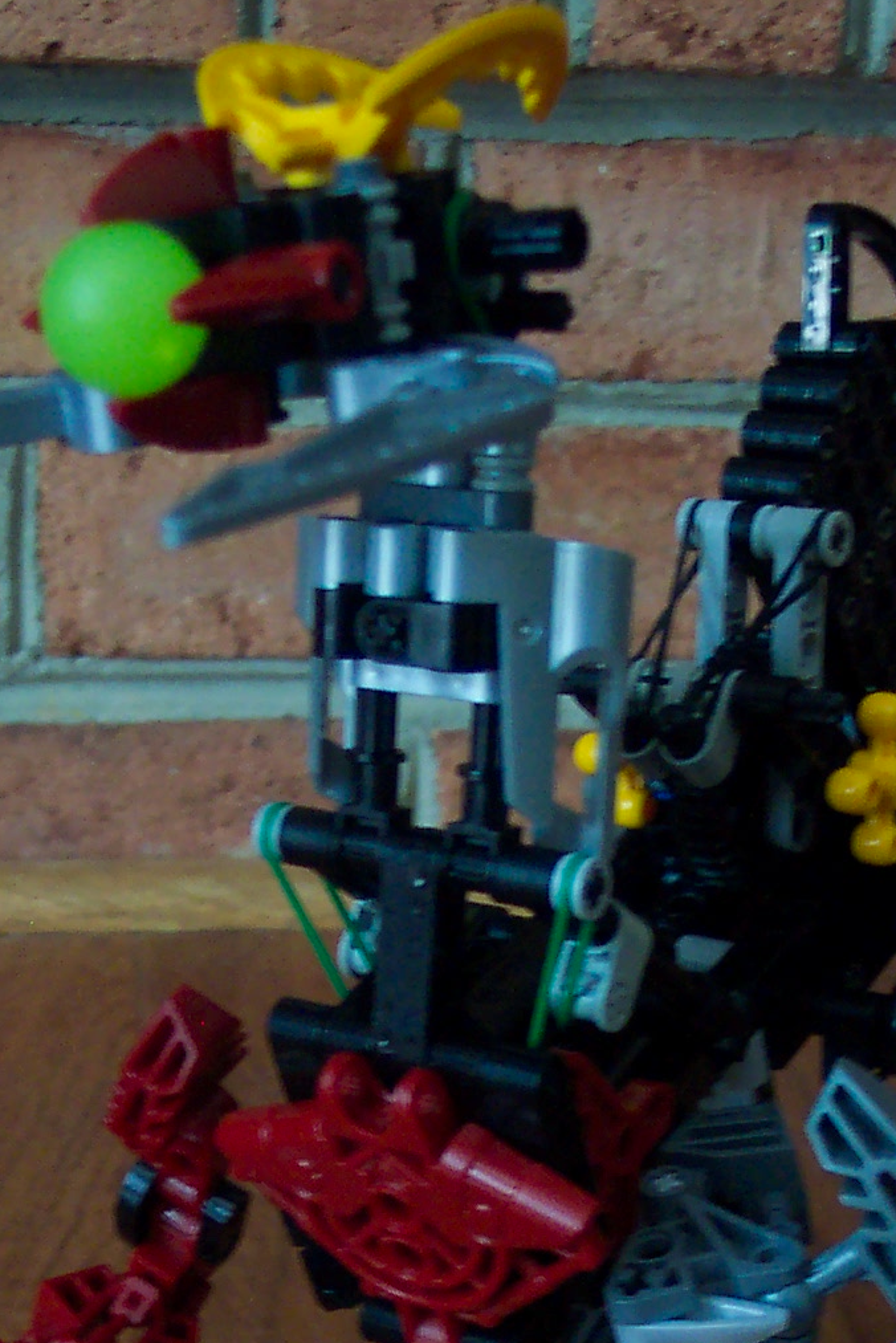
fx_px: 3022
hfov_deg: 16.9
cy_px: 1275
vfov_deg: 24.2
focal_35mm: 81
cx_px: 419
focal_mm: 8
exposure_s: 1/8
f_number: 2.8
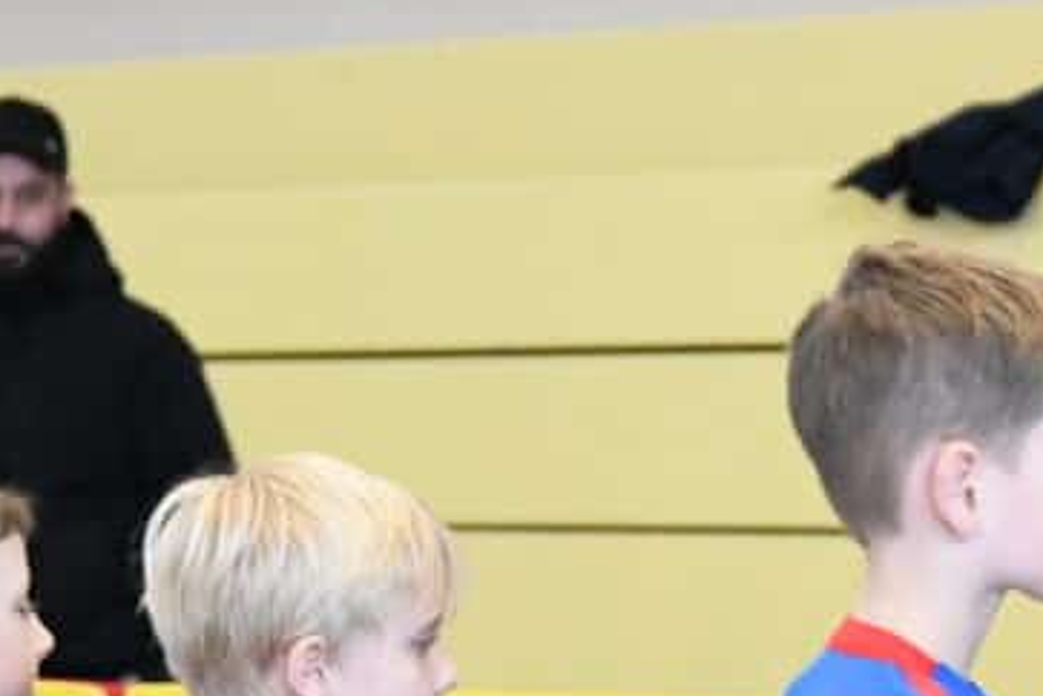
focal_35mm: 271
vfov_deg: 5.1
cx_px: 1859
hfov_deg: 7.4
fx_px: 7851
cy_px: 781
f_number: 2.8
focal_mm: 48
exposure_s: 1/640
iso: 5000
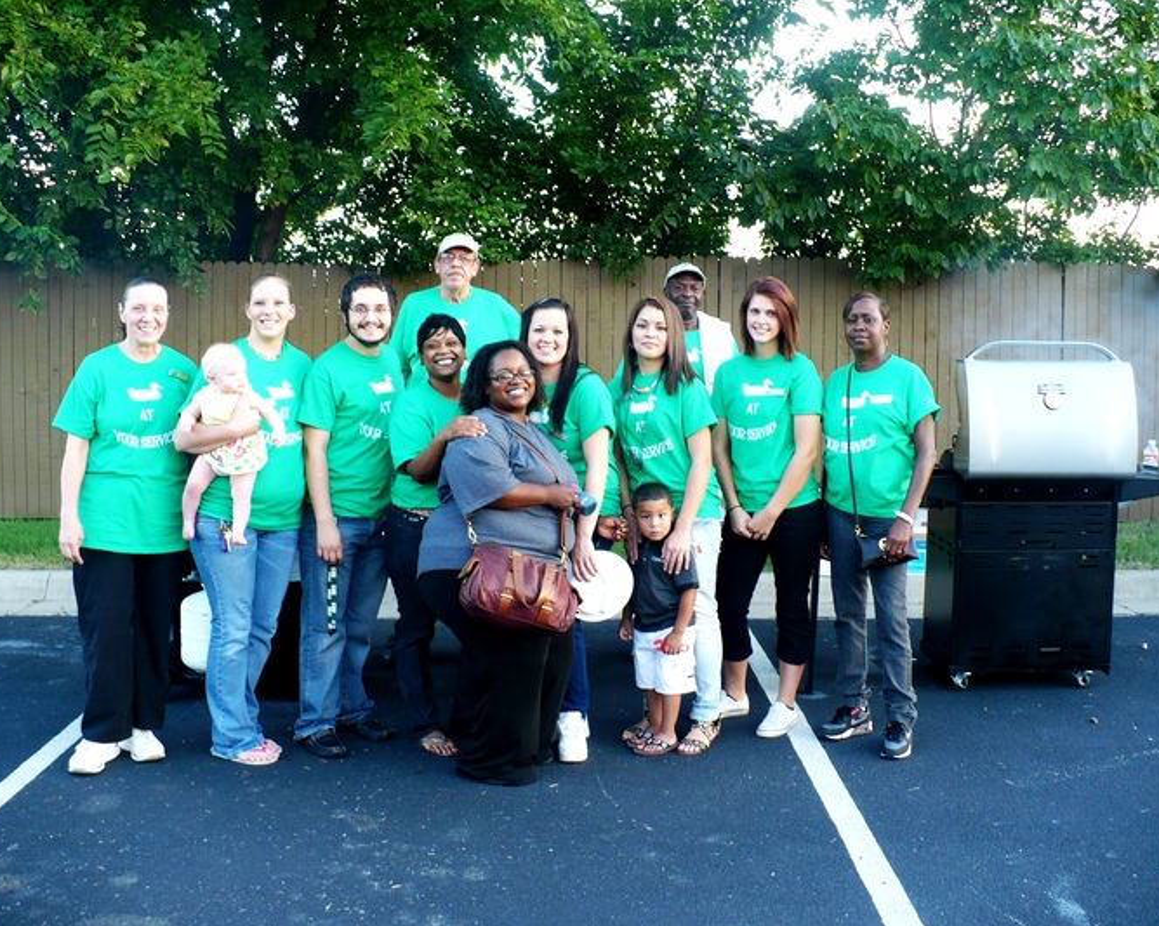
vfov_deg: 38.2
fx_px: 1337
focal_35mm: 39
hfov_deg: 46.9
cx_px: 599
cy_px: 467
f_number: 2.8
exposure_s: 1/50
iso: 100
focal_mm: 6.1
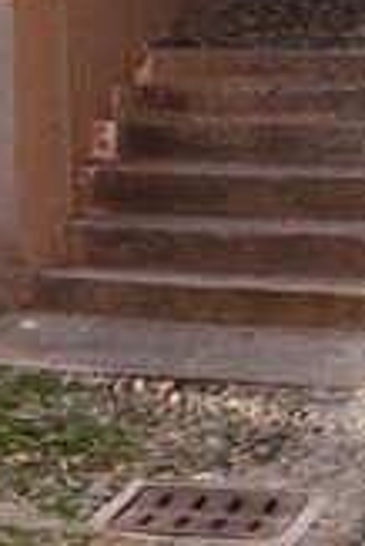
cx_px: -157
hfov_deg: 9.1
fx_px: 2231
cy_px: -646
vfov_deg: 12.0
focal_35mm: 147
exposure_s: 1/250
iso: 100
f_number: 5
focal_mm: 16
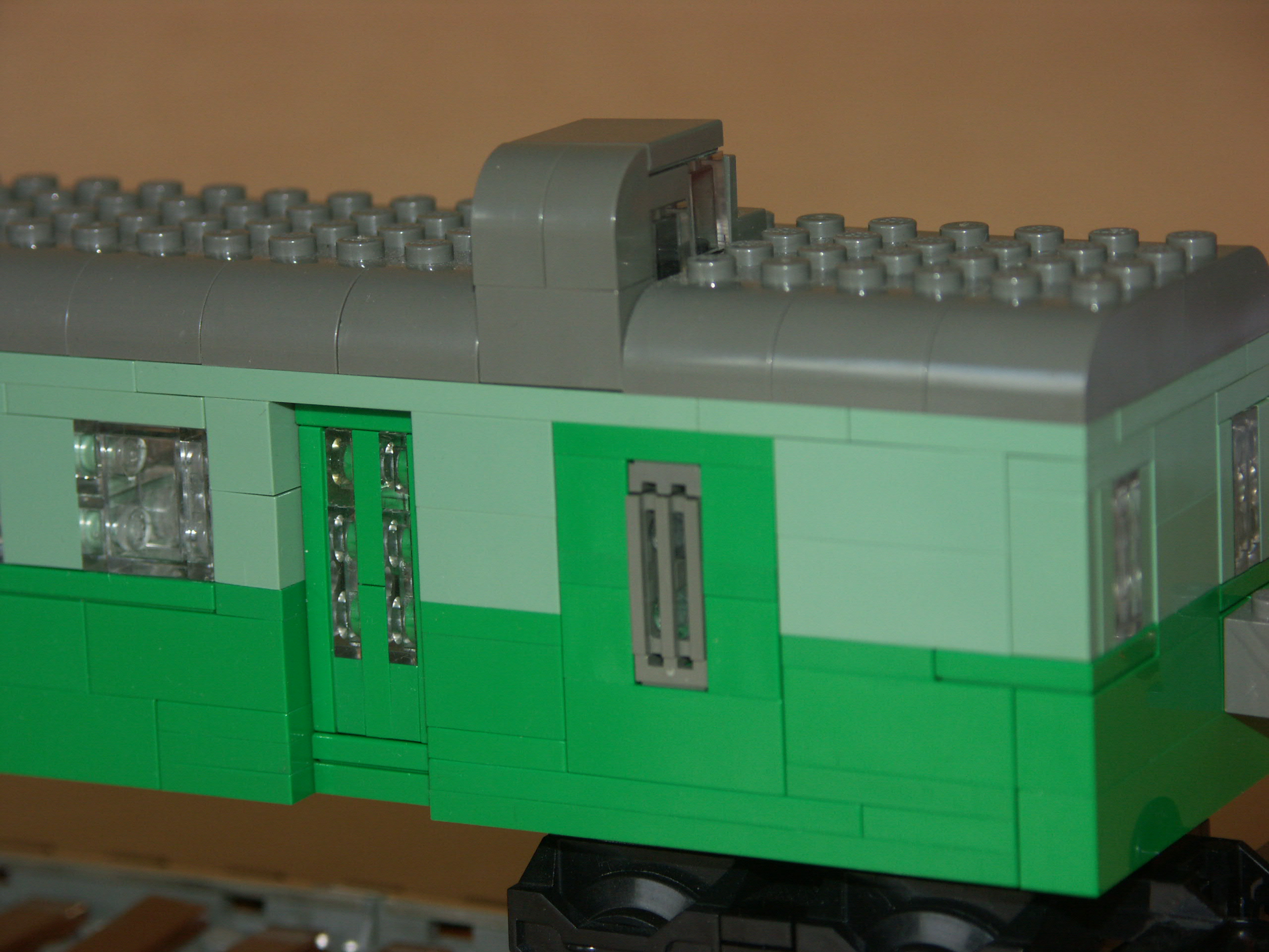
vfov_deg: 10.5
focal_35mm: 141
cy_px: 476
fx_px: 5169
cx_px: 634
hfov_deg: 14.0
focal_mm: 35.91
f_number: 3.2
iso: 100
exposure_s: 1/125
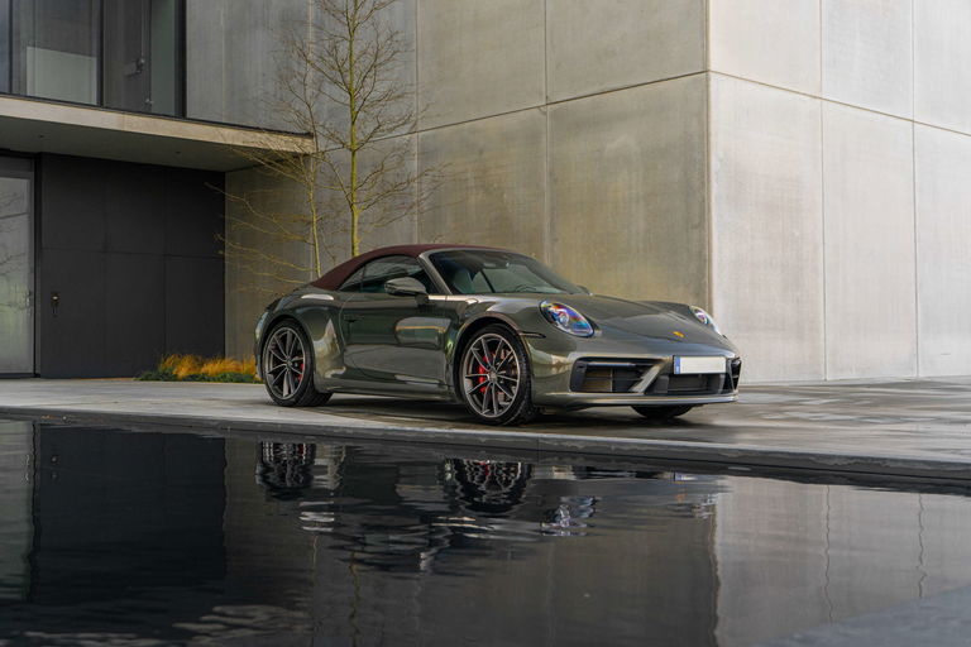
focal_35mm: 44
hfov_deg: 44.5
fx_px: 1187
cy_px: 324
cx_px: 486
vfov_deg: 30.5
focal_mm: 44
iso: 200
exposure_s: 1/160
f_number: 5
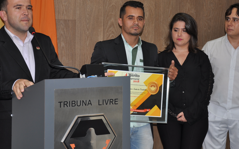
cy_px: 55
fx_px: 545
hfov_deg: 24.8
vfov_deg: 15.6
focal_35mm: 84
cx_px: 121
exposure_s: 1/60
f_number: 4.8
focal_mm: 45
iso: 200
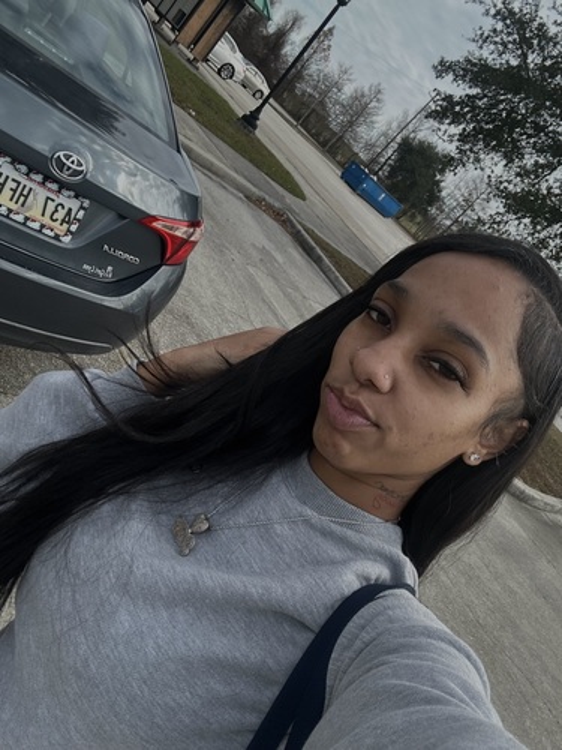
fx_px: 649
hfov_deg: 46.8
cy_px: 375
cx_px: 281
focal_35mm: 30
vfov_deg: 60.0
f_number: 1.9
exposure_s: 1/416
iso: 25
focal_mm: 2.69
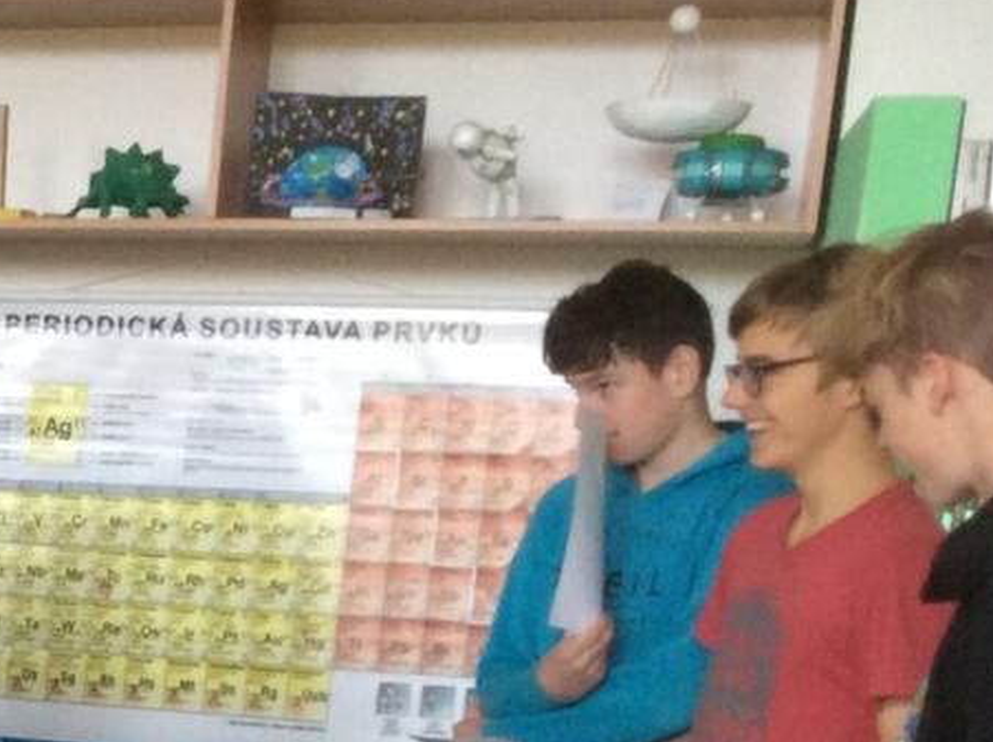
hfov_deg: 18.9
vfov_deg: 14.8
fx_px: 2722
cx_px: -359
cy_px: 981
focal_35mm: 95
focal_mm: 3.3
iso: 80
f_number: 2.4
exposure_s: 1/25
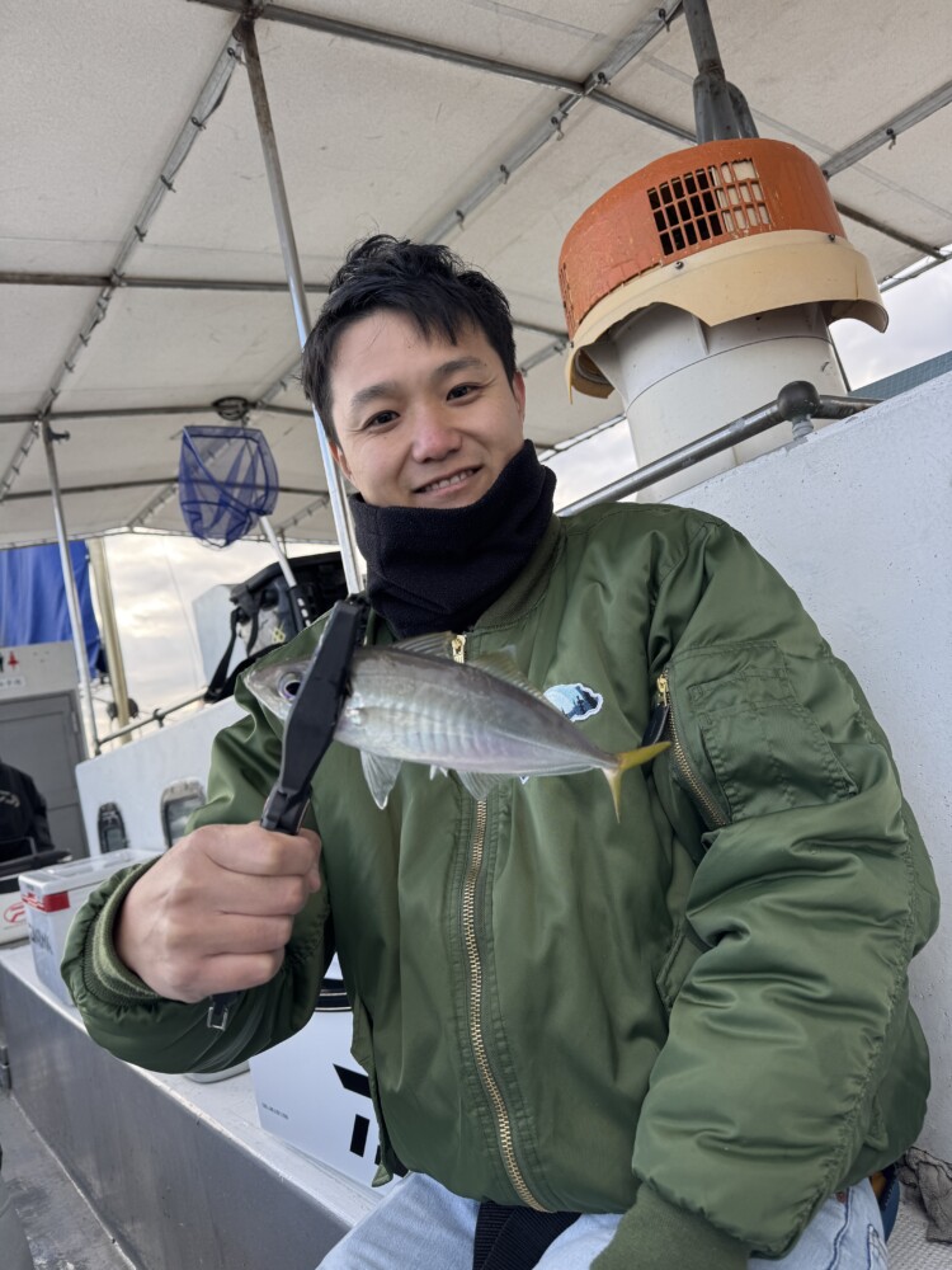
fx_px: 880
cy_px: 635
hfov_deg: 56.8
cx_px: 476
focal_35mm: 24
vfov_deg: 71.6
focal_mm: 6.76
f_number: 1.78
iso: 80
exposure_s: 1/707
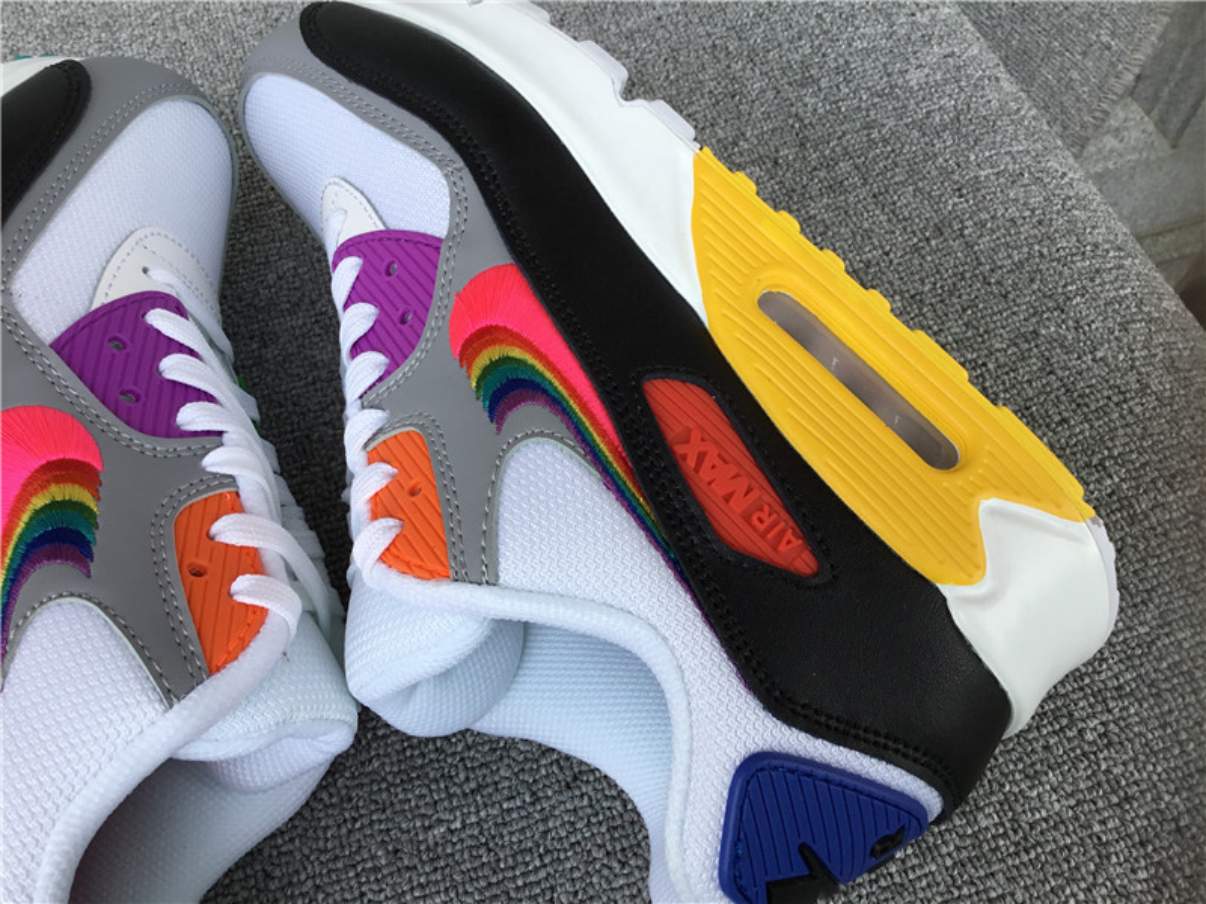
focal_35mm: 31
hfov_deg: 58.4
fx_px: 1080
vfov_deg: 45.4
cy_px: 452
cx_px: 603
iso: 25
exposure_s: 1/297
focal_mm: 3.3
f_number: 2.4
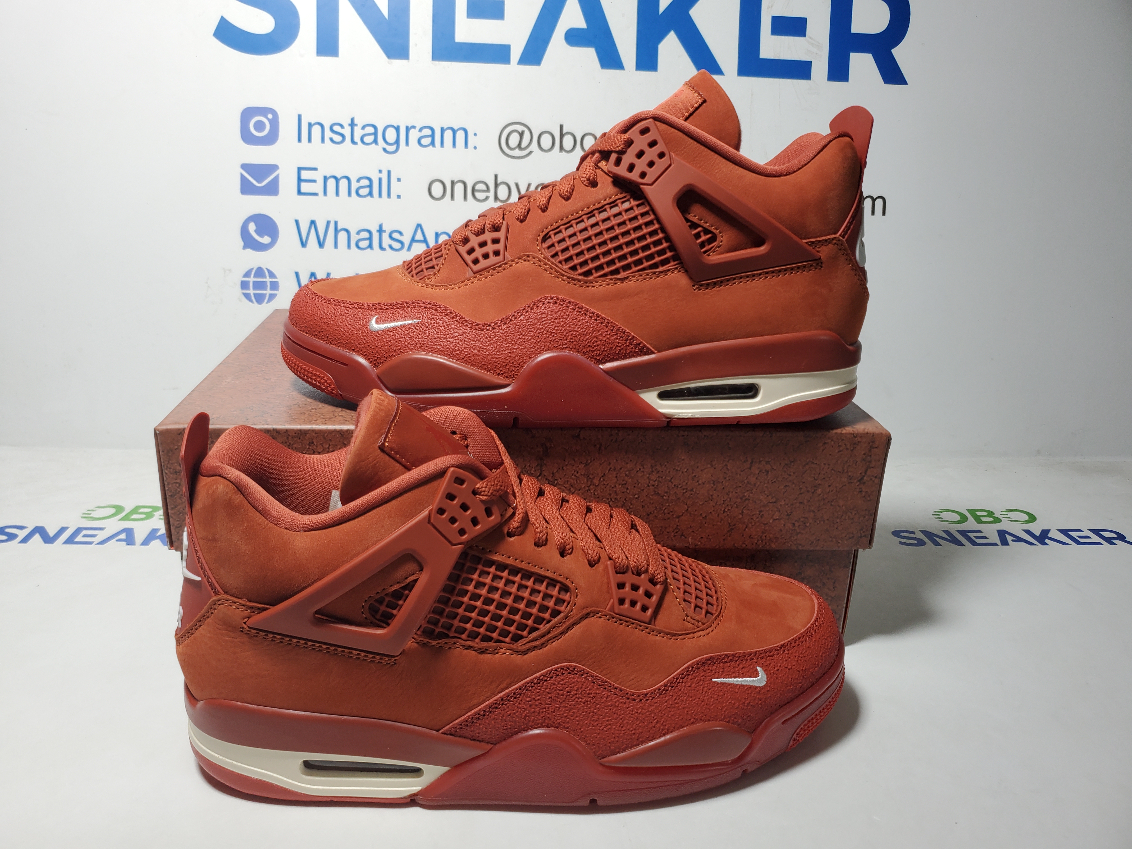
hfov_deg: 67.3
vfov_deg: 53.1
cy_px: 424
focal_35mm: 26
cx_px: 566
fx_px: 850
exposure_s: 1/343
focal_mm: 4.3
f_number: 1.5
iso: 50
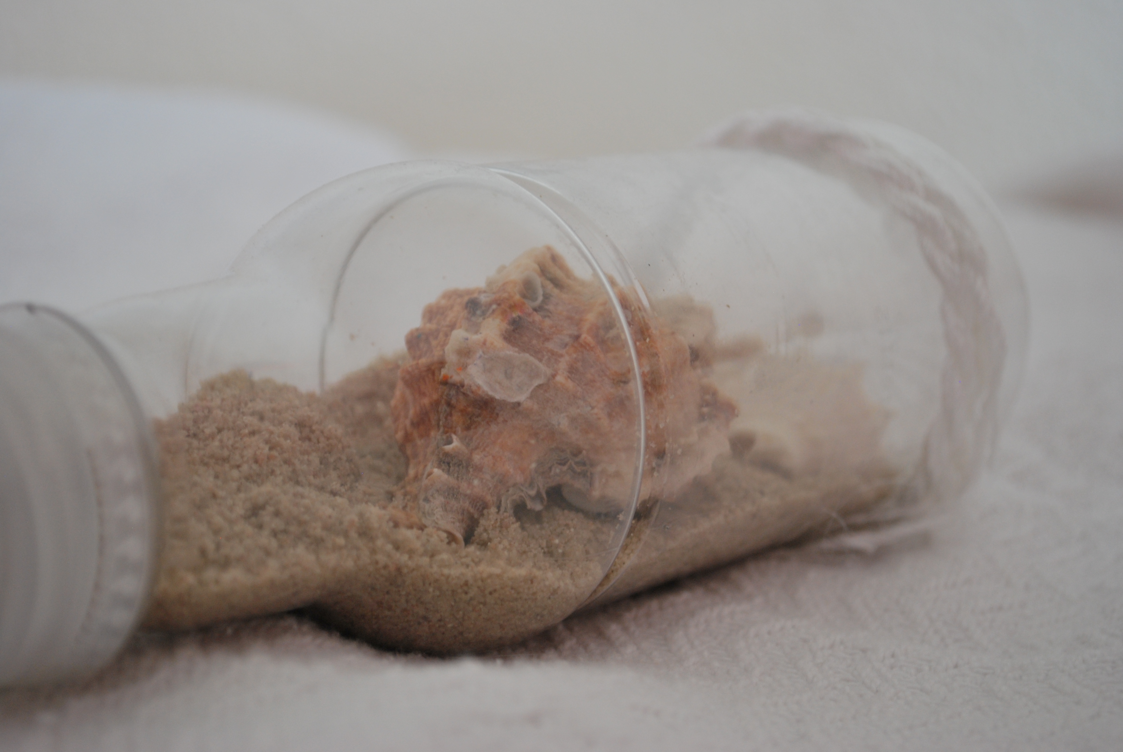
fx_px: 2108
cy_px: 376
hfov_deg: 29.8
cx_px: 562
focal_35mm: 68
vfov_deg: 20.2
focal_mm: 45
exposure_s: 1/30
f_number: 5.3
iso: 400
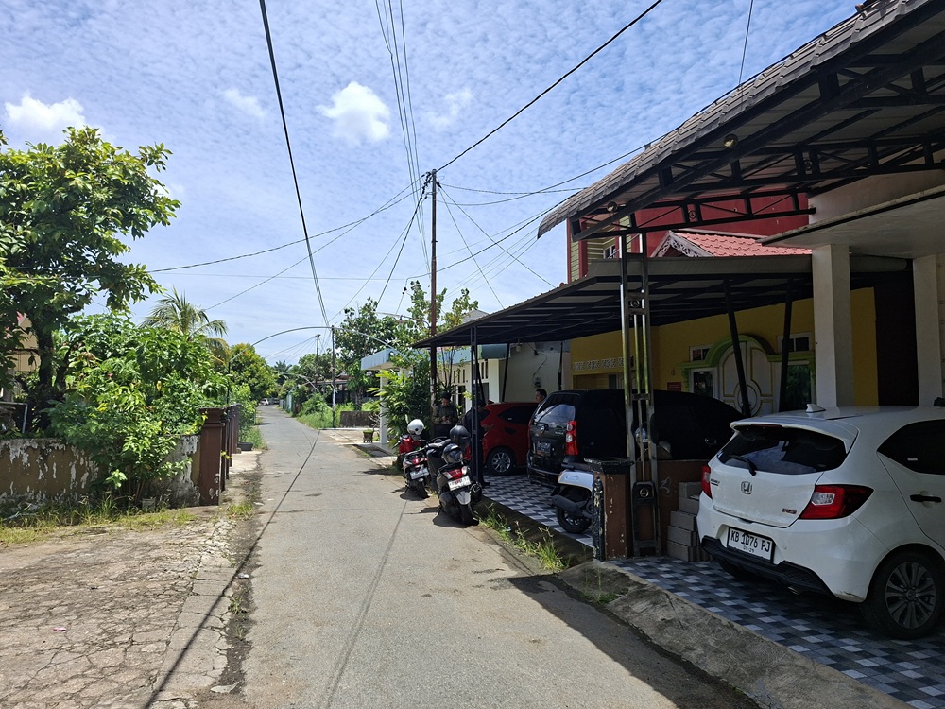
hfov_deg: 73.9
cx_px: 472
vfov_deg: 58.9
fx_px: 628
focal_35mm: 23
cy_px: 354
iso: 50
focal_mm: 5.54
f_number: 1.8
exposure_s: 1/1761
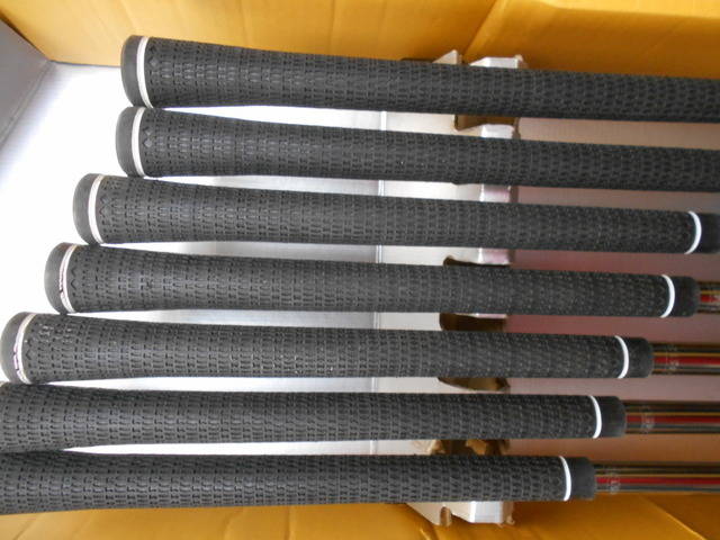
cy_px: 270
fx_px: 541
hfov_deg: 67.3
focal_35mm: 26
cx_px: 360
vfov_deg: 53.1
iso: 400
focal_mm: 4.6
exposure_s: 1/25
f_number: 3.2
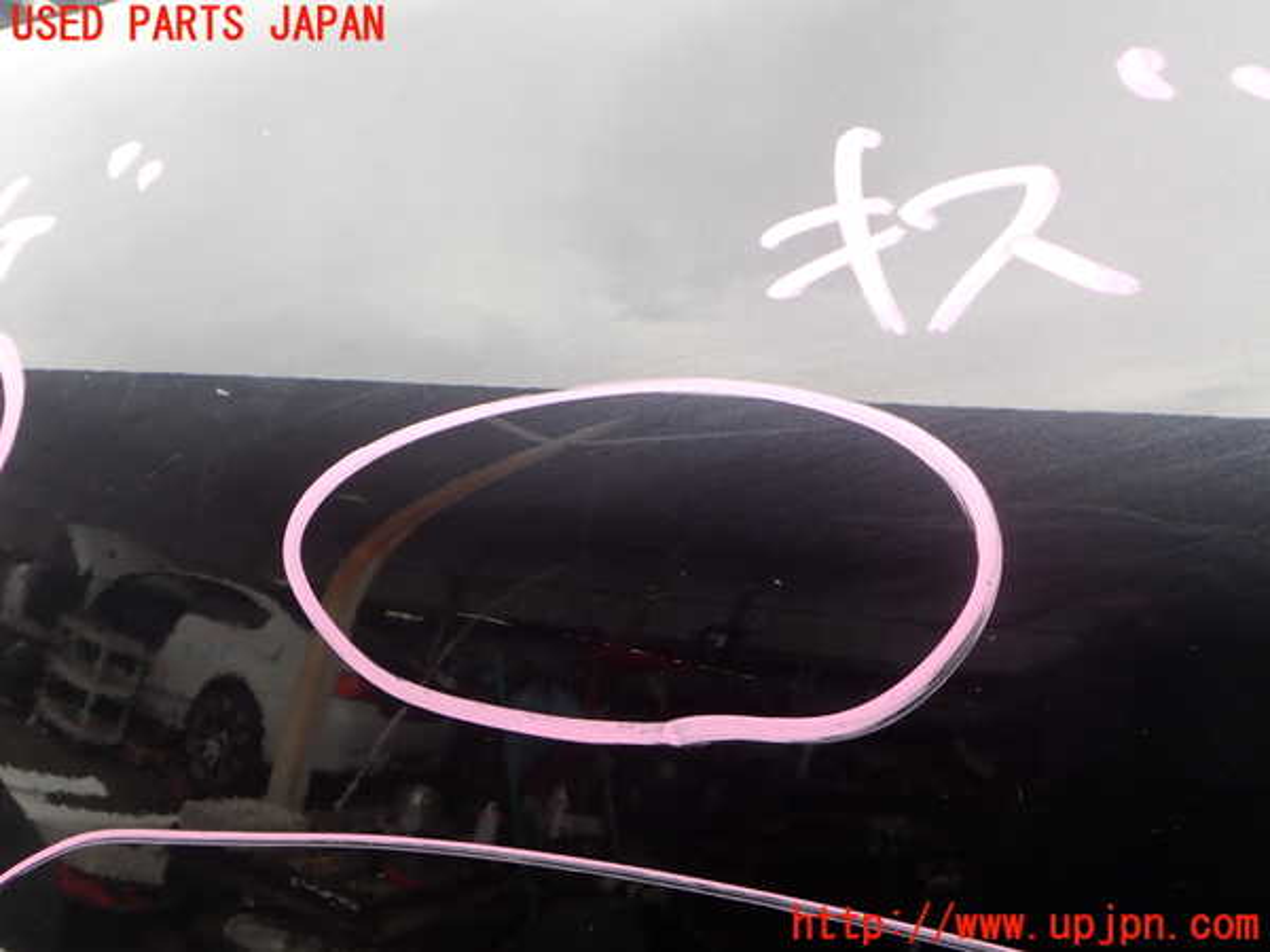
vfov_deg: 46.8
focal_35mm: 30
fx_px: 1101
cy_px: 476
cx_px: 635
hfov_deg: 60.0
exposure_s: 1/160
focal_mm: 5.4
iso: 100
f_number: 3.2
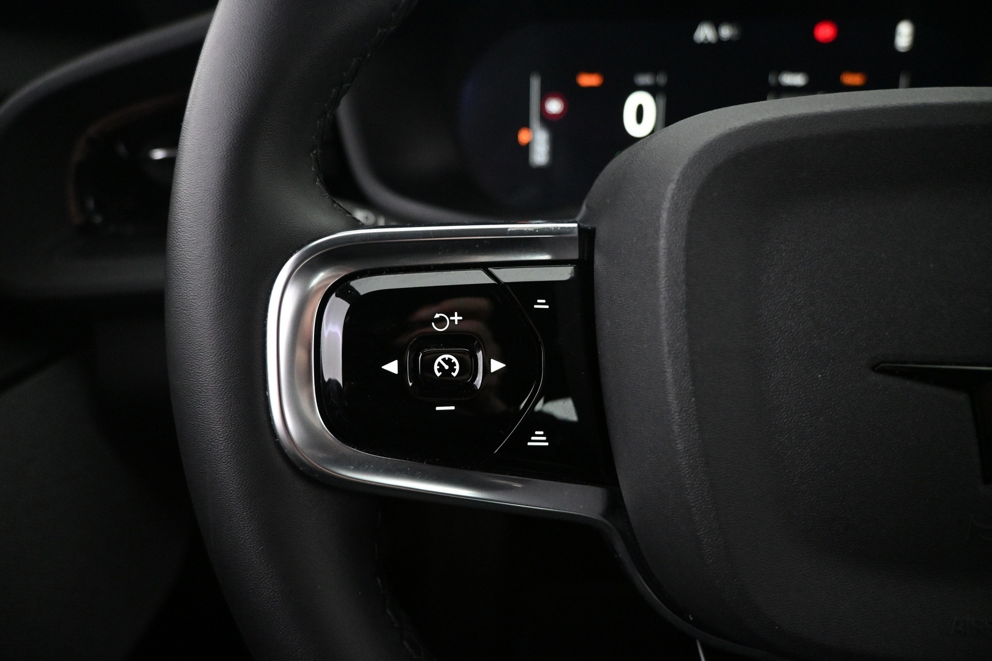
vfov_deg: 53.1
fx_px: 661
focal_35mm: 24
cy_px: 330
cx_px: 496
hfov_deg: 73.7
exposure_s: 1/60
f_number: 3.5
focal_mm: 16
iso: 4000
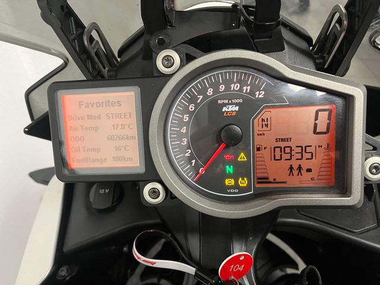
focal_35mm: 26
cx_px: 190
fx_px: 285
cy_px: 142
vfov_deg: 53.1
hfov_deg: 67.3
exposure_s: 1/52
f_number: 1.6
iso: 160
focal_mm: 5.1
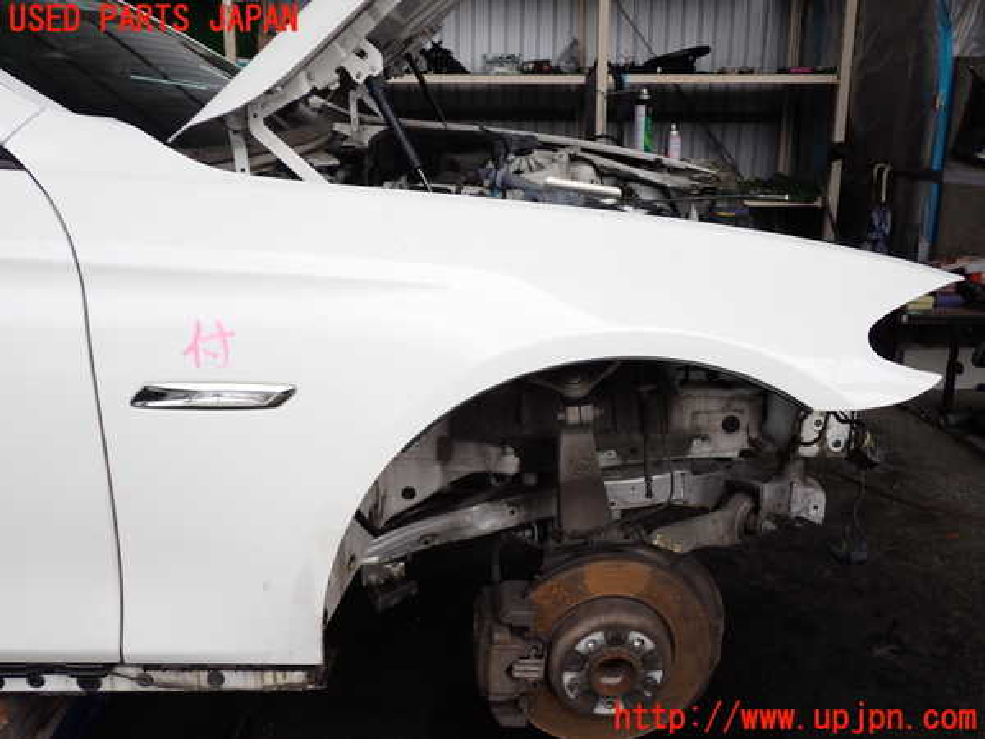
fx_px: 1024
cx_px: 492
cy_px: 370
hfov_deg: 51.4
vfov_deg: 39.7
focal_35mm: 36
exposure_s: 1/125
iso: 100
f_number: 2.5
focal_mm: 6.37
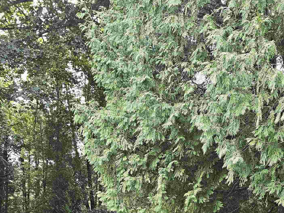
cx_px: 168
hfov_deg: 38.1
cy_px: 209
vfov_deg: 27.5
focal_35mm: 50
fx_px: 410
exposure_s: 1/120
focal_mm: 6.3
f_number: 1.7
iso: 50
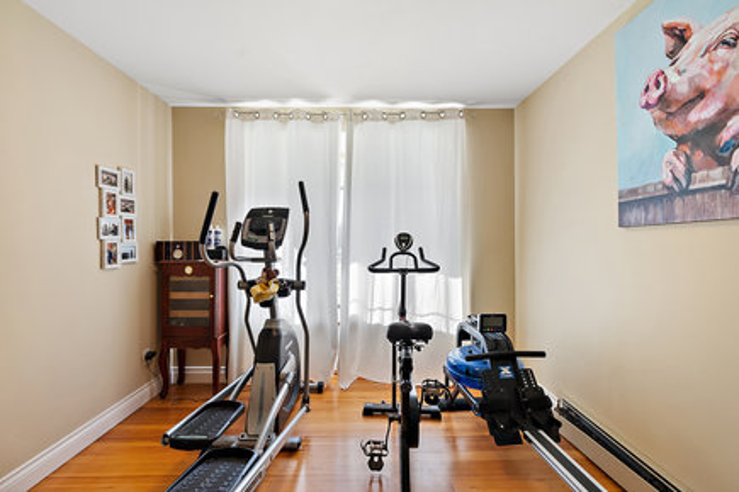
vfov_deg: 73.7
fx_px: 328
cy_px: 246
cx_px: 370
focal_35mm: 16
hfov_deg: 96.7
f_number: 7.1
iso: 400
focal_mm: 16
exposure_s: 1/13
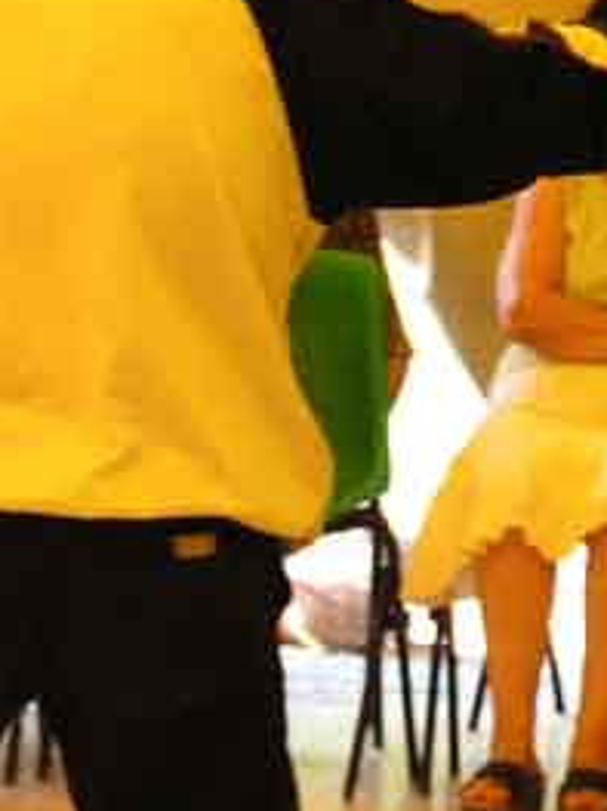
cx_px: -18
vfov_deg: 4.6
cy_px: 447
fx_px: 10038
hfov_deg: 3.5
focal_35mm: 429
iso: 200
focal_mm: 23.4
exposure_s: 1/125
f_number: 3.2
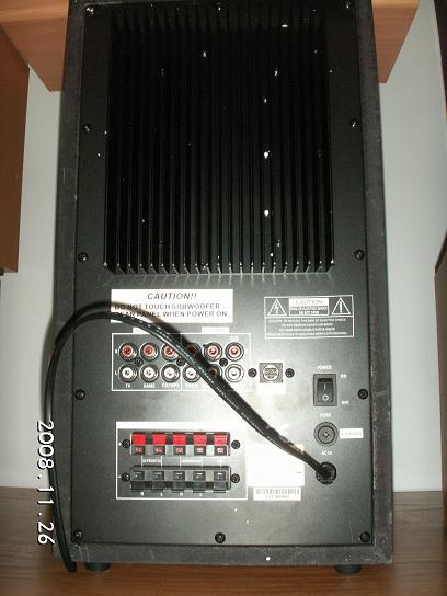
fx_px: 637
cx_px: 224
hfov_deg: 38.7
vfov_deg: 50.1
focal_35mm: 37
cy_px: 298
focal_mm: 7.7
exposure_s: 1/40
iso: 160
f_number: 7.1
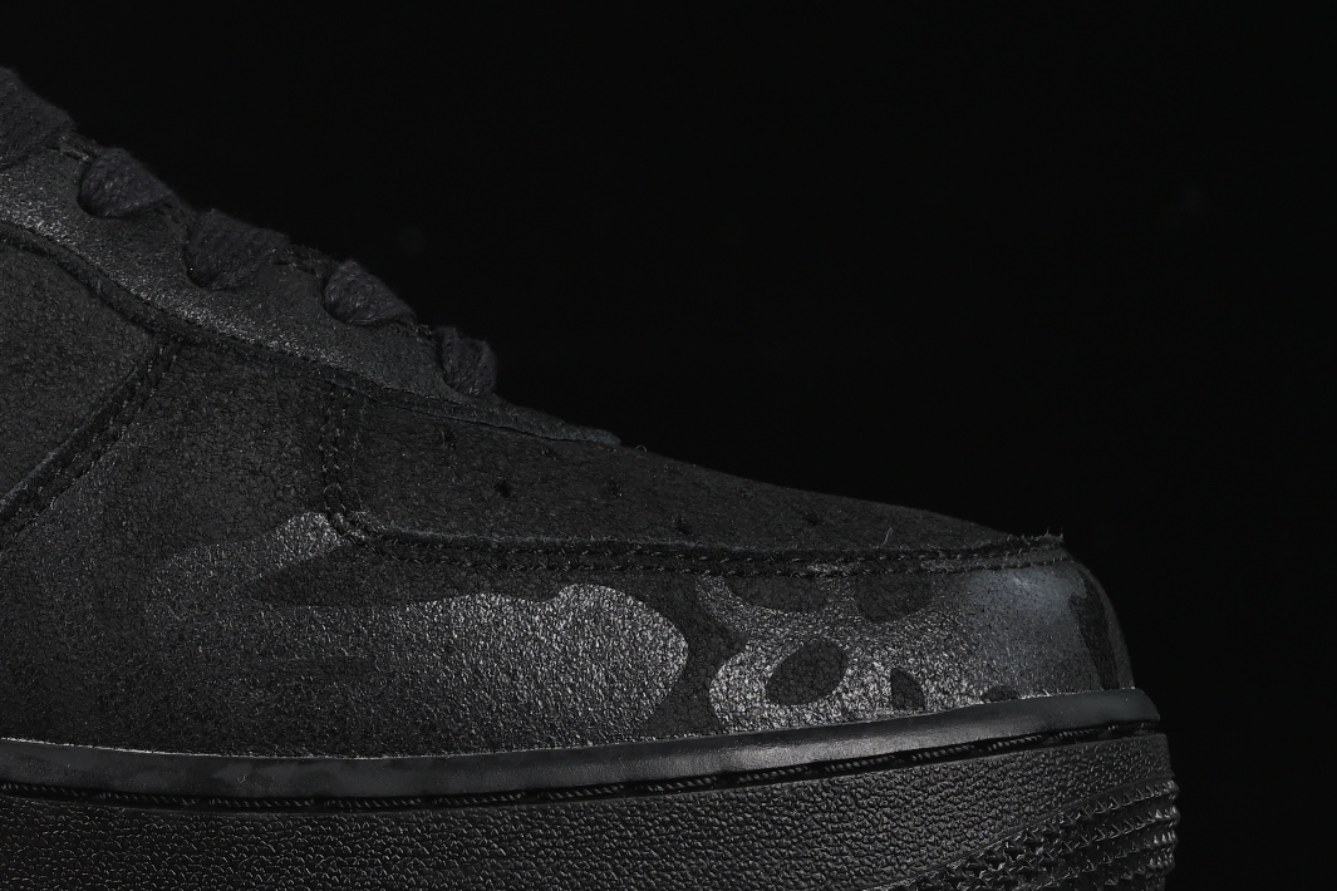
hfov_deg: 10.4
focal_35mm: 196
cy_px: 296
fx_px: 7279
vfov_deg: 7.0
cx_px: -148
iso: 160
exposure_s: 1/60
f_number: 6.3
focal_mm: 50
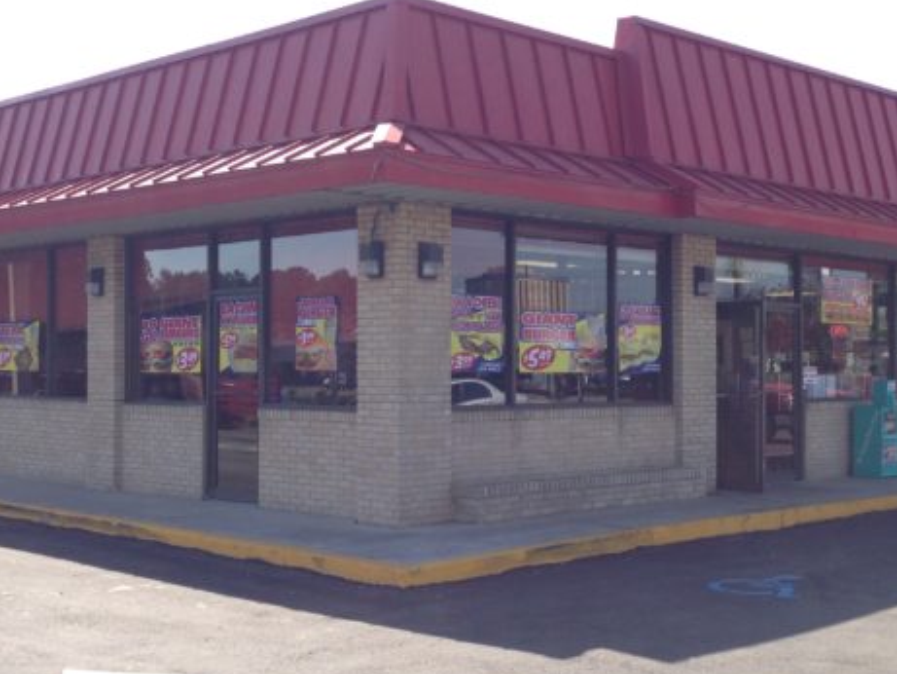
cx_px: 576
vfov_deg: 26.6
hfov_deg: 34.7
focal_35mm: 55
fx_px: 1426
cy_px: 327
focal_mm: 4.12
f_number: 2.4
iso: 50
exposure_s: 1/686
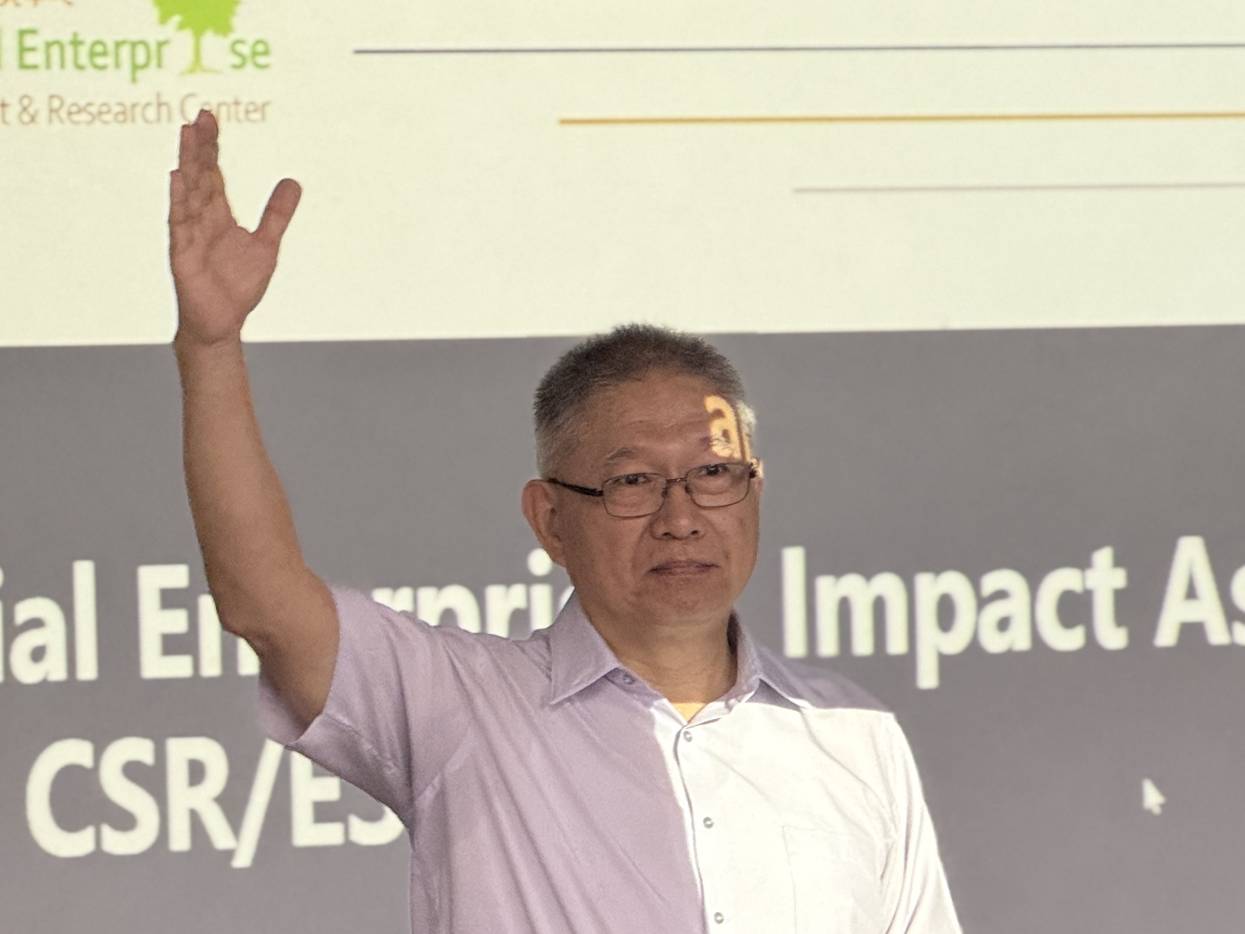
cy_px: 585
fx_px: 8272
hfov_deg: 8.6
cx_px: 853
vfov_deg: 6.5
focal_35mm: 230
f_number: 2.8
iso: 200
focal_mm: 15.66
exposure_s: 1/60
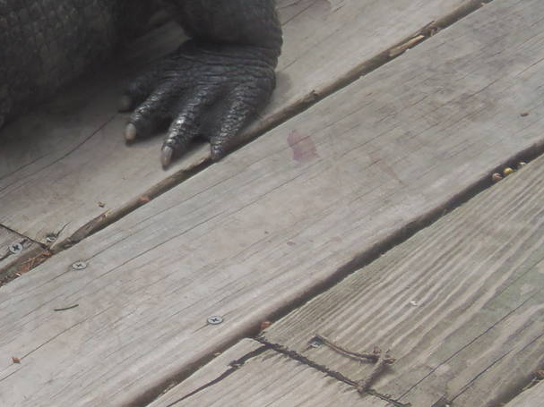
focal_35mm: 195
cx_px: -122
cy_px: 114
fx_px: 3064
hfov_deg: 10.0
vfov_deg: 7.6
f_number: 4.2
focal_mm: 13.7
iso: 64
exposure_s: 1/400
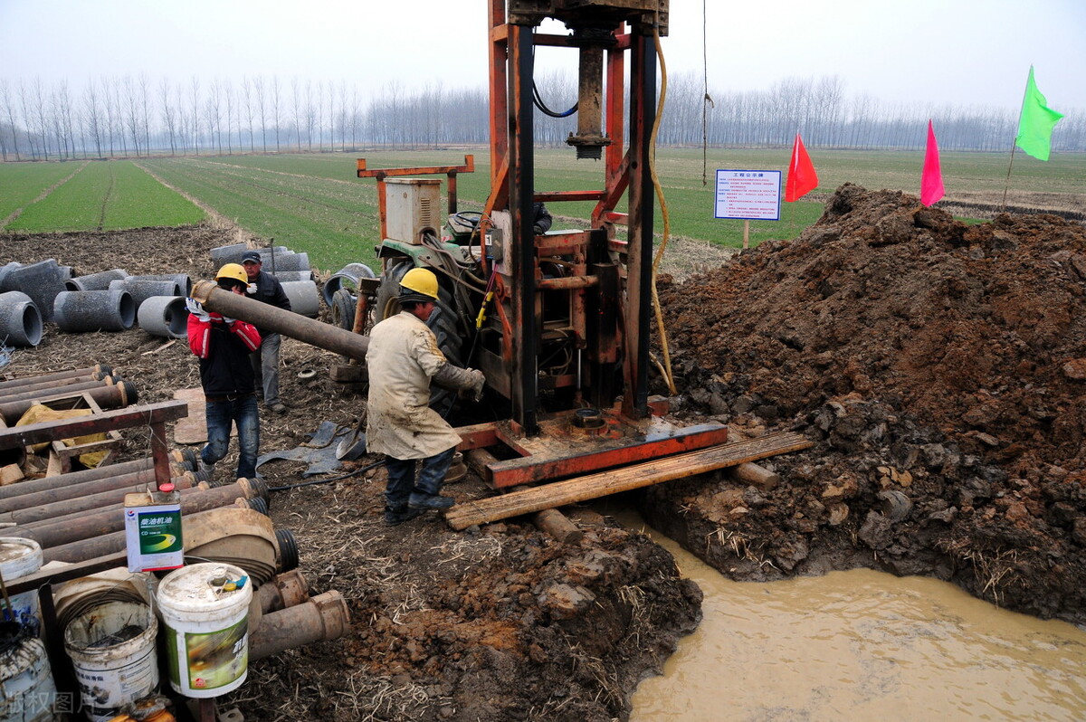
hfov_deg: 67.4
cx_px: 543
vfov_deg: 47.9
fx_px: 814
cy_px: 361
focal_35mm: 27
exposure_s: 1/200
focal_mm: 18
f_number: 7.1
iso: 400
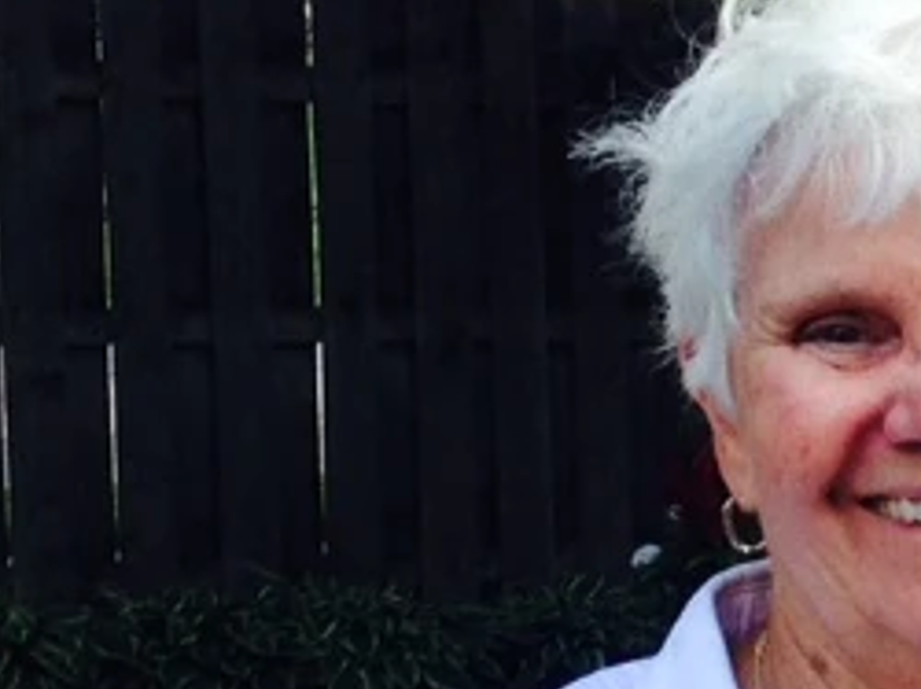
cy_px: 733
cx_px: 1827
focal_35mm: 169
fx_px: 4492
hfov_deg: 10.7
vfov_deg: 8.7
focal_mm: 4.12
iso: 80
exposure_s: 1/120
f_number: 2.4
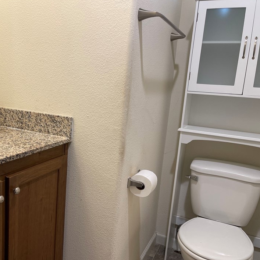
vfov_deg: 51.1
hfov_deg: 50.4
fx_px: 272
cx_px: 91
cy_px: 137
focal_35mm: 32
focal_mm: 5.1
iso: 80
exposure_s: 1/60
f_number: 1.6
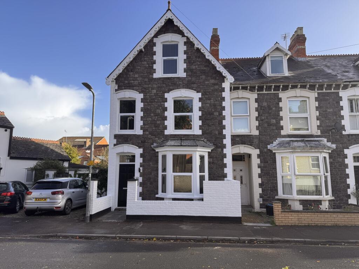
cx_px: 180
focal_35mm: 24
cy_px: 134
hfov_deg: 71.6
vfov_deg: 56.8
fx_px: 249
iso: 80
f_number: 1.78
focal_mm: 6.76
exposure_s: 1/1193
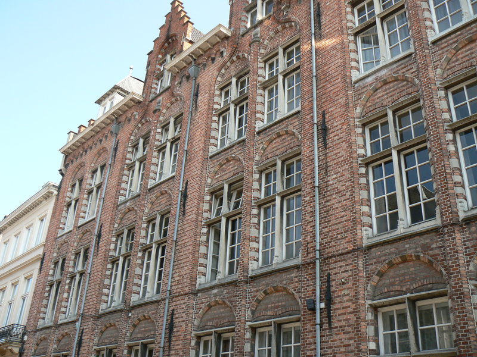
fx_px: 496
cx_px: 238
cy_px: 178
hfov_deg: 51.4
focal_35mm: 36
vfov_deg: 39.7
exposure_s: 1/500
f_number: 3.6
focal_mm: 6
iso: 100
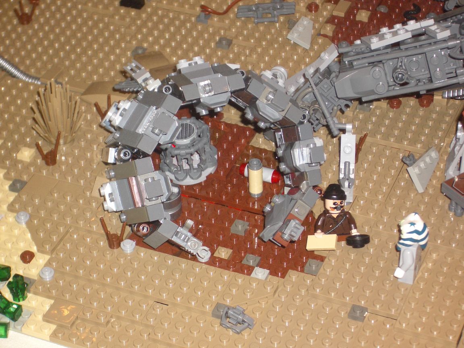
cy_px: 174
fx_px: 1407
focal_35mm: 105
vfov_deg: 14.1
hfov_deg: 18.7
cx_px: 232
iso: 100
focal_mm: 17.4
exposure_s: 1/60
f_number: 4.8
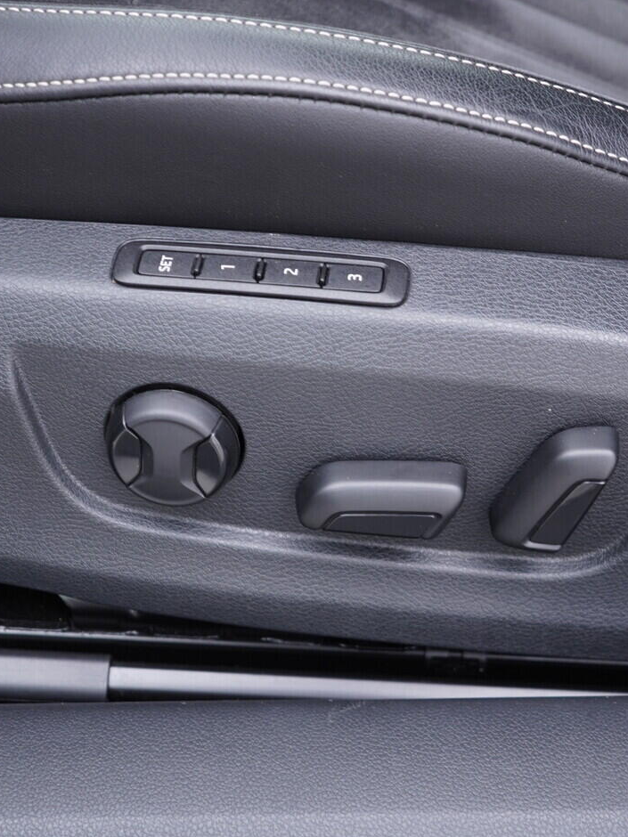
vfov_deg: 36.2
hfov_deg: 27.5
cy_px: 426
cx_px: 360
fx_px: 1282
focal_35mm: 53
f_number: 2.8
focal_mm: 24
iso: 250
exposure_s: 1/40
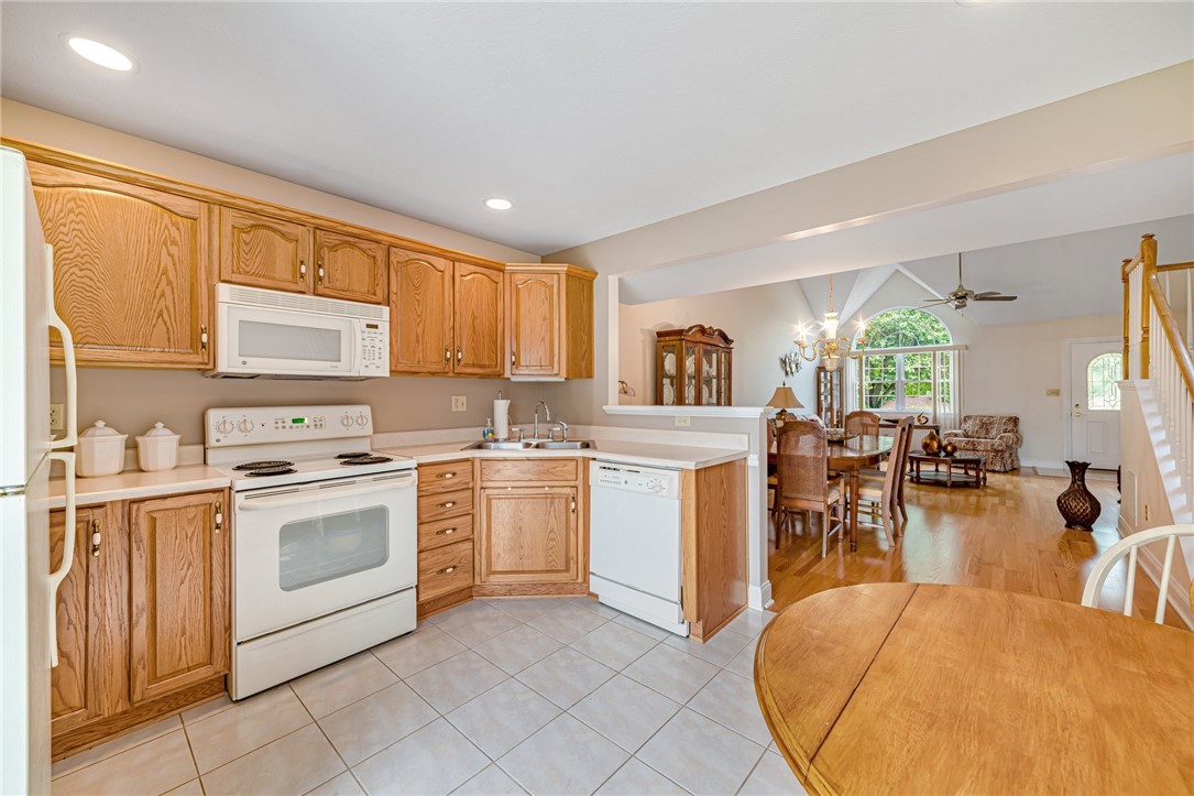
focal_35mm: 14
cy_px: 398
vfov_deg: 81.2
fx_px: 464
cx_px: 597
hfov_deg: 104.3
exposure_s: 1/40
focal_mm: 14
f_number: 11
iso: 64
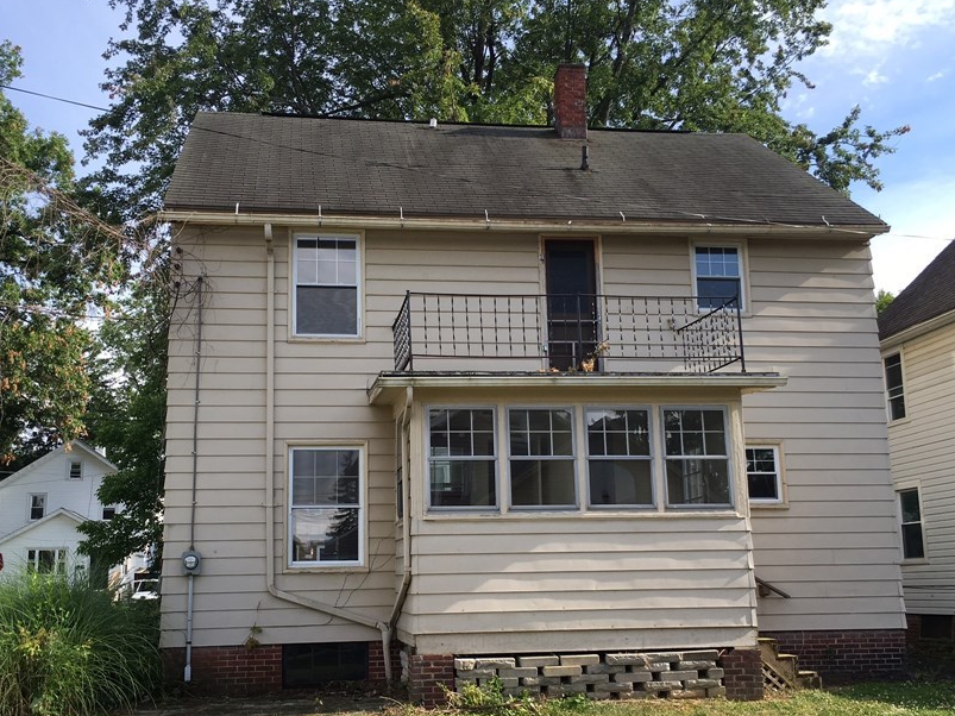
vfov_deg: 38.6
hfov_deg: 50.1
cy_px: 406
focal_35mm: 37
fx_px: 1021
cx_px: 440
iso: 25
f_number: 2.2
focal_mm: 4.15
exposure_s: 1/596
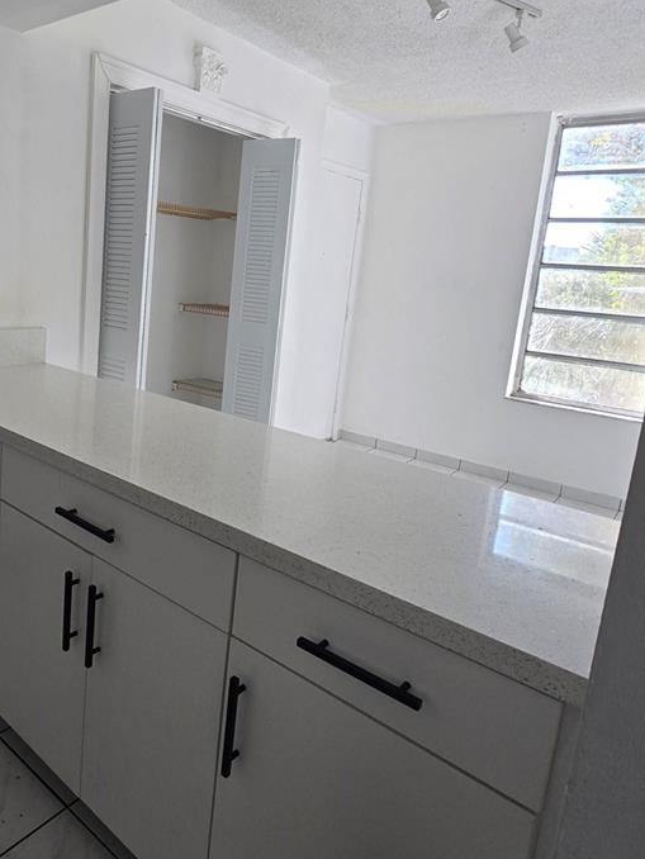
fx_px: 571
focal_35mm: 23
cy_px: 372
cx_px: 155
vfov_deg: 73.6
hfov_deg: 55.8
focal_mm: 2.2
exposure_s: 1/156
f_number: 2.2
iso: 50
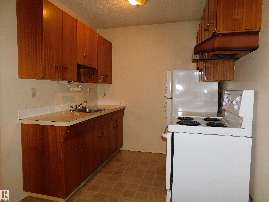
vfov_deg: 58.9
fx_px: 179
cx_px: 134
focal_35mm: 23
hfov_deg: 73.9
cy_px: 101
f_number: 3
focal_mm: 4
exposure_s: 1/30
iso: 200
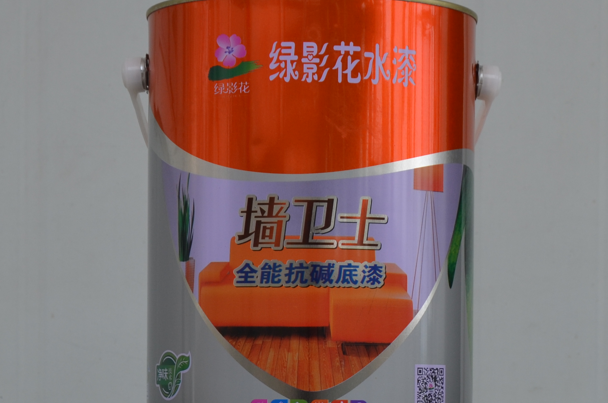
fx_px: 2562
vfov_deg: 8.9
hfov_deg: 13.5
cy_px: 420
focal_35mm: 152
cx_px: 324
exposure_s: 1/200
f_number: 7.1
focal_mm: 40
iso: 200
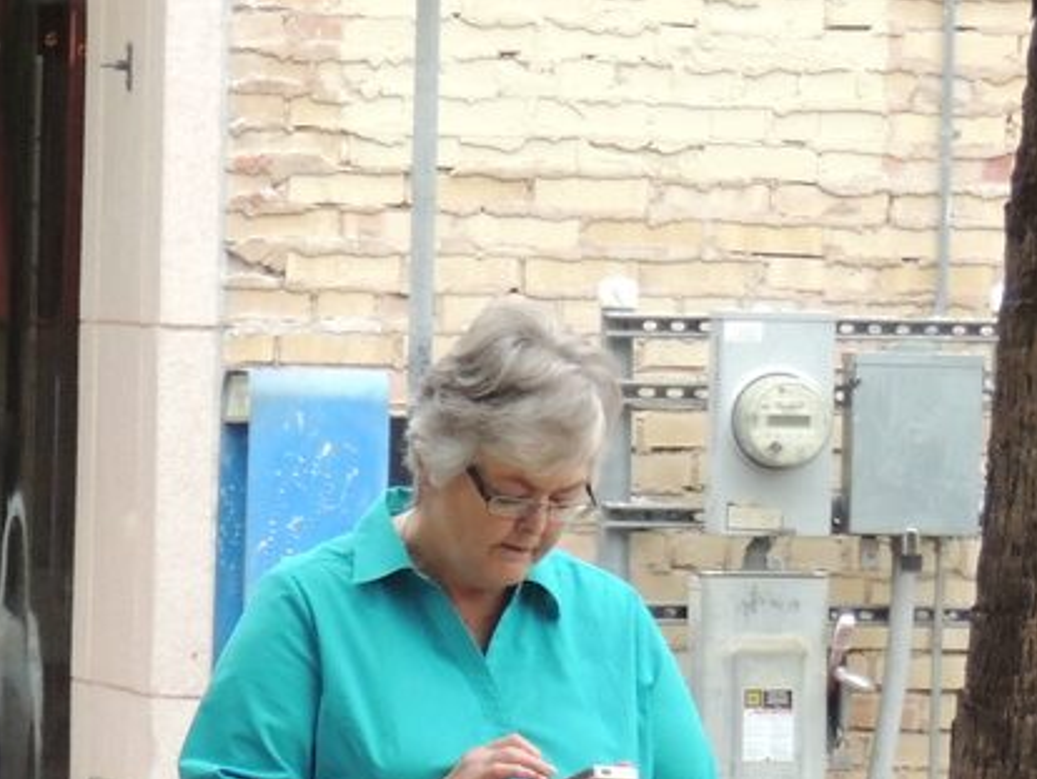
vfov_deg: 3.3
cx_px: -341
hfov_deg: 4.4
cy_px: 1157
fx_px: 13429
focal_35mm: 448
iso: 400
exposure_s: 1/80
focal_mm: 25.8
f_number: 4.4
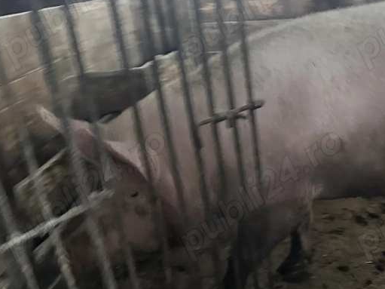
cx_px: 348
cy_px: 206
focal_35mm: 47
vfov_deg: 30.5
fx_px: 523
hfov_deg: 37.7
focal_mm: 6.86
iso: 1600
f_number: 1.78
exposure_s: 1/30
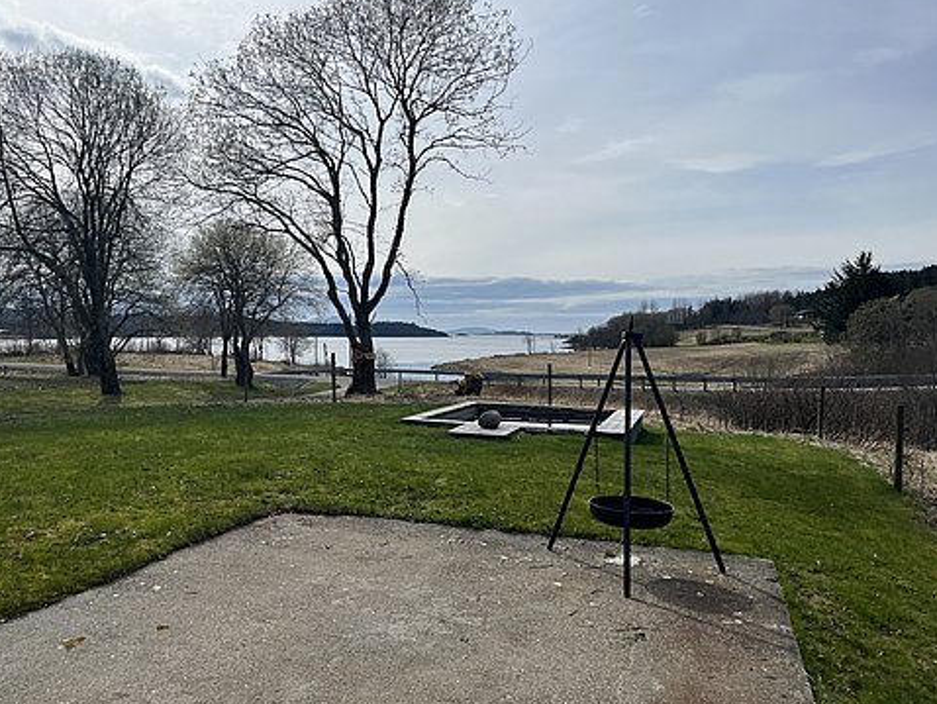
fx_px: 785
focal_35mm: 29
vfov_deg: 48.2
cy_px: 318
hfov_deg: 61.5
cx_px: 419
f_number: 1.6
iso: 50
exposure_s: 1/8403
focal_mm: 5.1
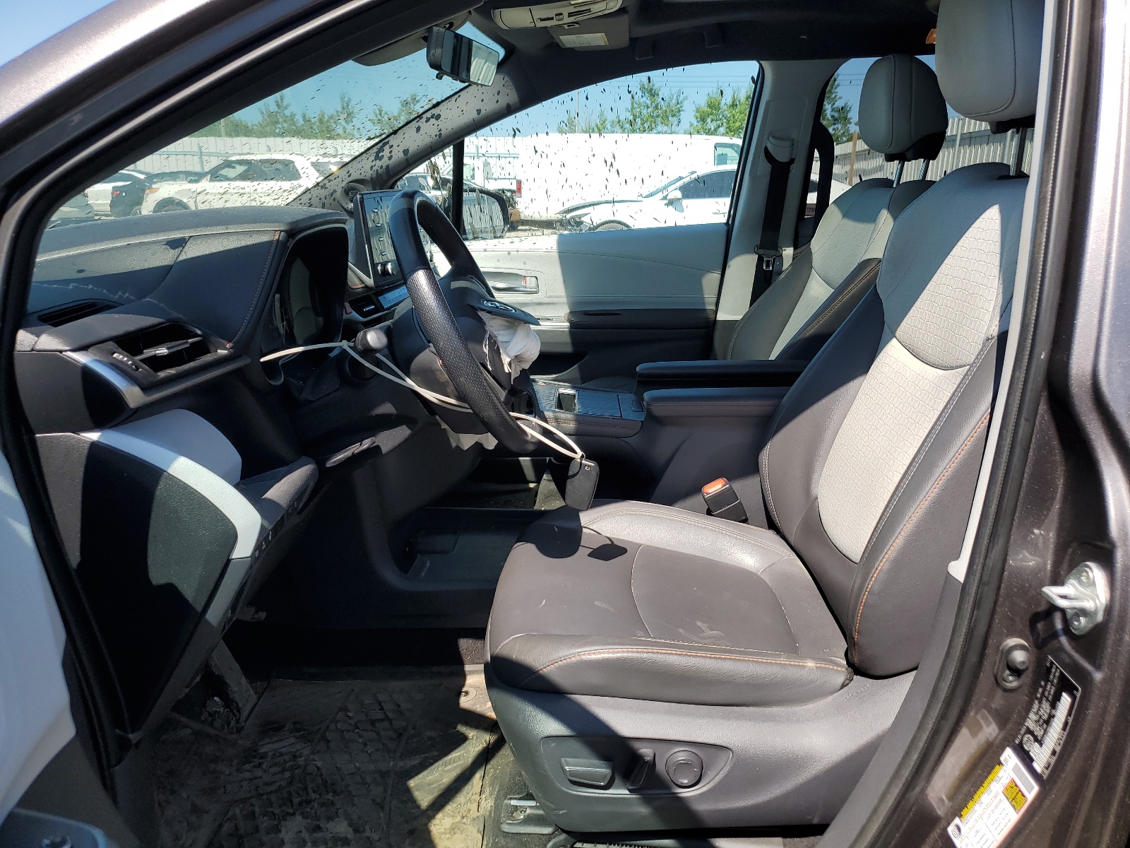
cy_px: 424
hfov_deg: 67.3
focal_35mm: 26
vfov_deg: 53.1
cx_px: 565
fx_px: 849
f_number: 1.5
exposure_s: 1/1667
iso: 50
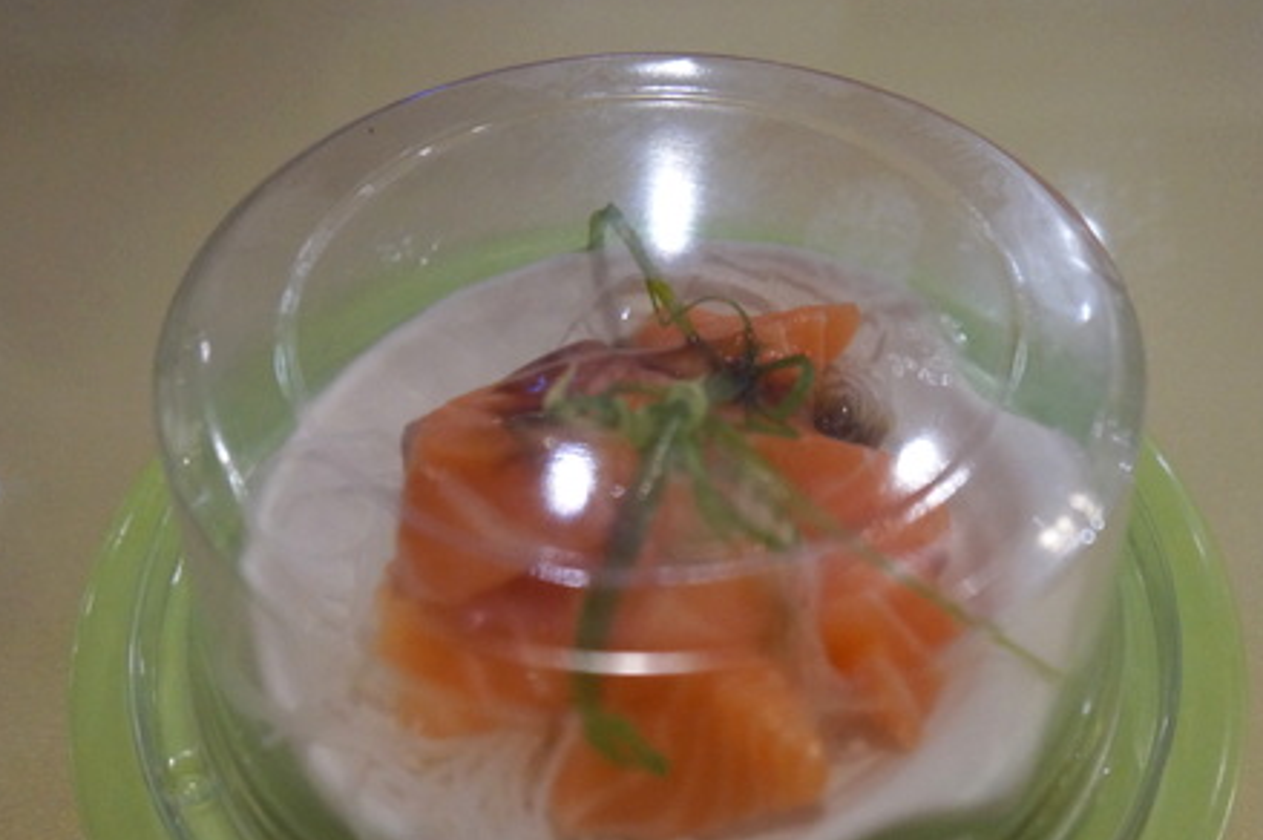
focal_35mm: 35
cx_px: 676
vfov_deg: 37.2
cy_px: 590
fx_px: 1227
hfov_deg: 54.4
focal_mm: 16
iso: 1600
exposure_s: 1/160
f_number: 4
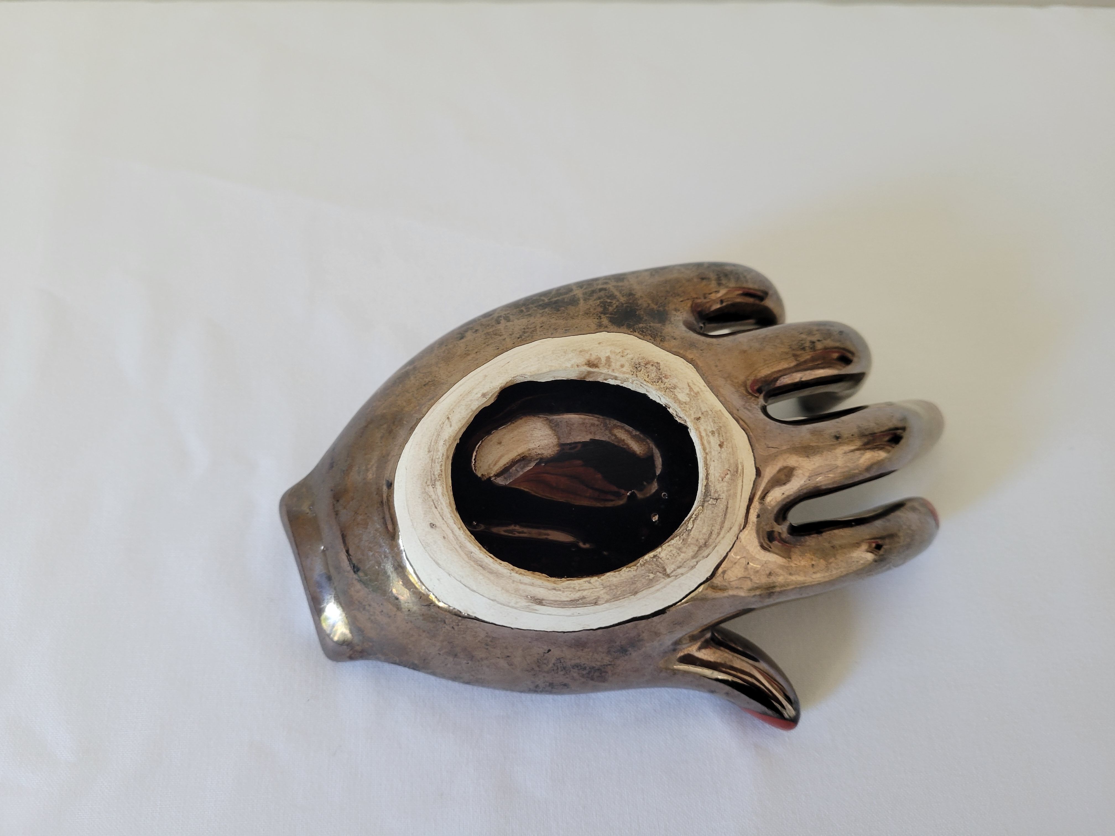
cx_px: 558
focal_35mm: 26
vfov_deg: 53.1
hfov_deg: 67.3
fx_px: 837
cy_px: 418
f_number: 1.8
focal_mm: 5.4
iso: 200
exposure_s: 1/50
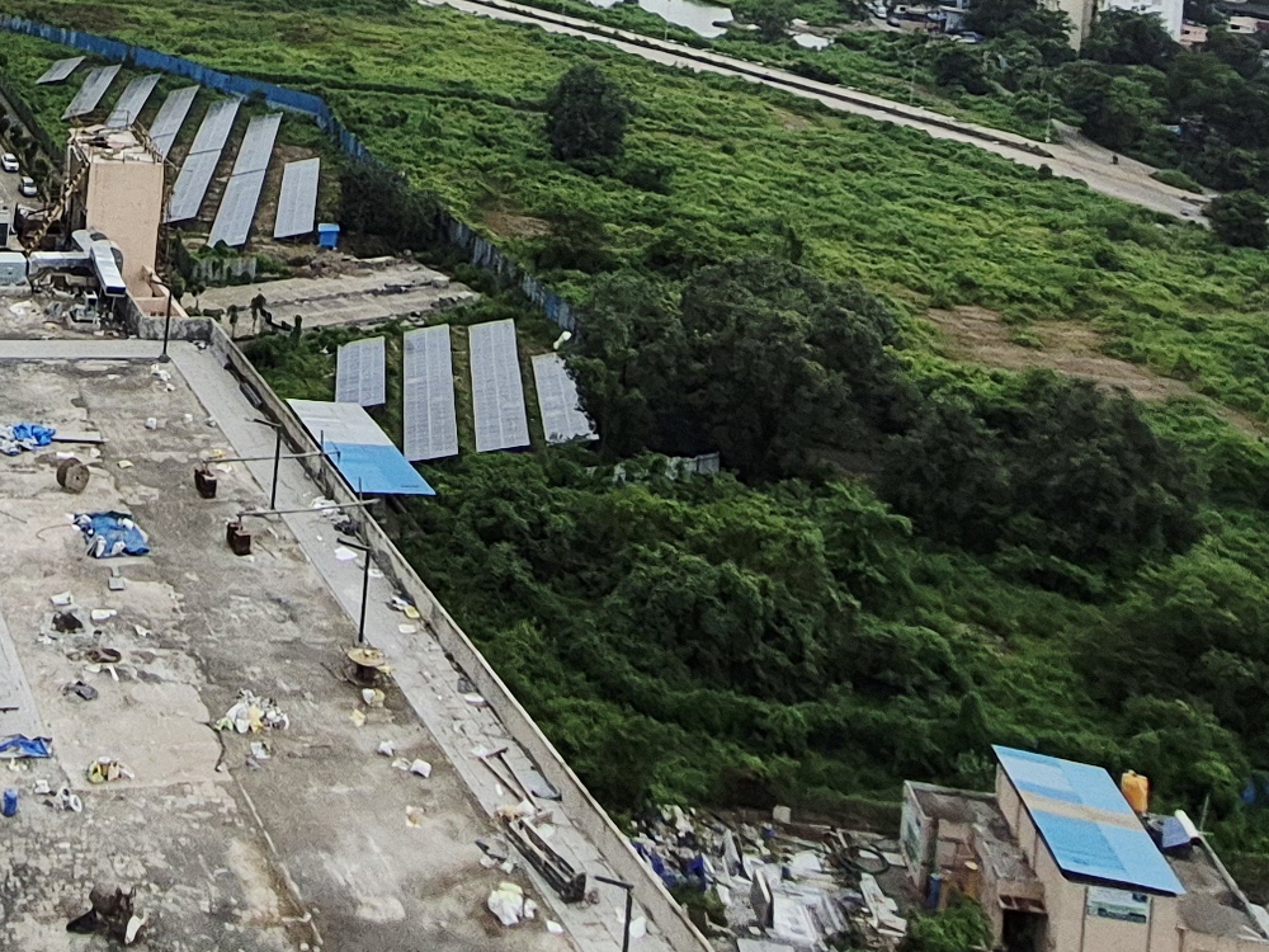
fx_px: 1906
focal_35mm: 52
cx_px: 162
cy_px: -331
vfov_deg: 24.1
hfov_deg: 35.0
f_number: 2.2
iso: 50
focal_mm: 1.74
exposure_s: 1/1136
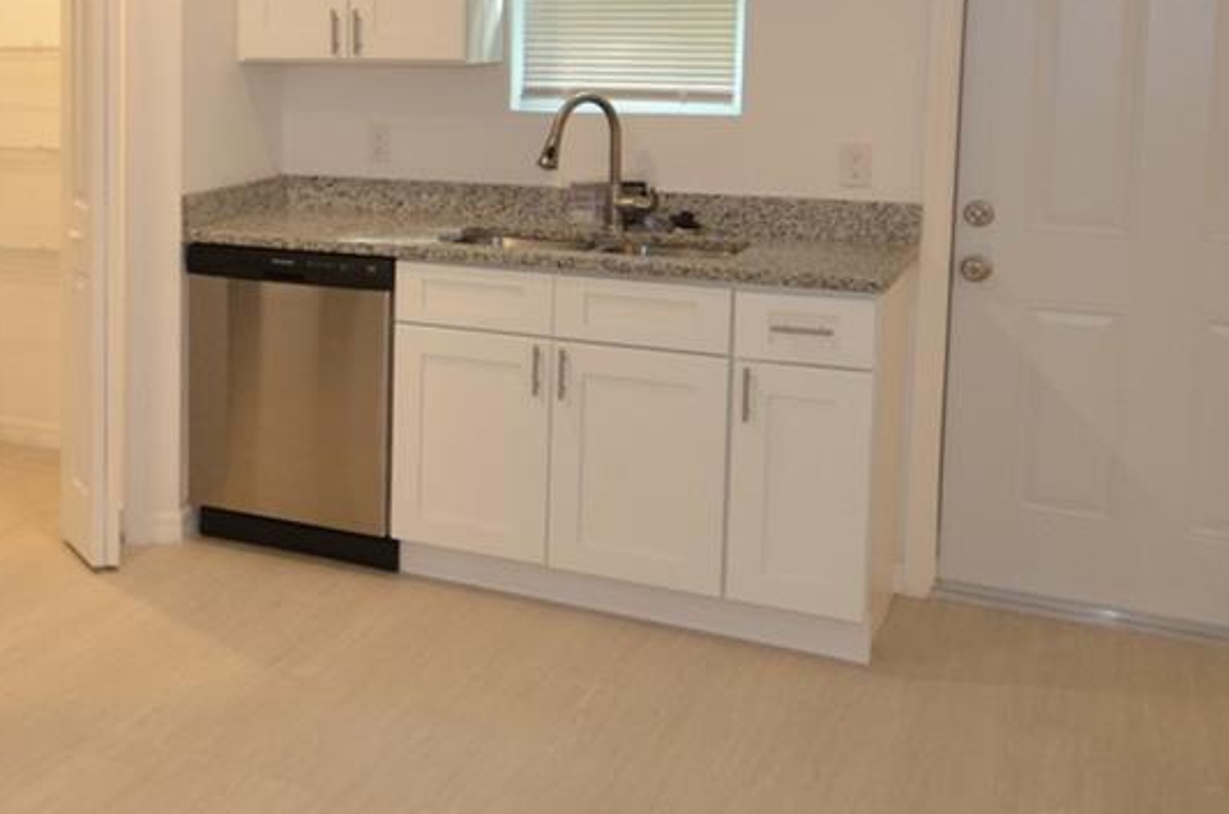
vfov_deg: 29.1
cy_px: 172
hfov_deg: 39.6
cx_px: 60
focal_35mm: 45
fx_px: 1533
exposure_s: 1/60
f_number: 4
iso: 560
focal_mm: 10
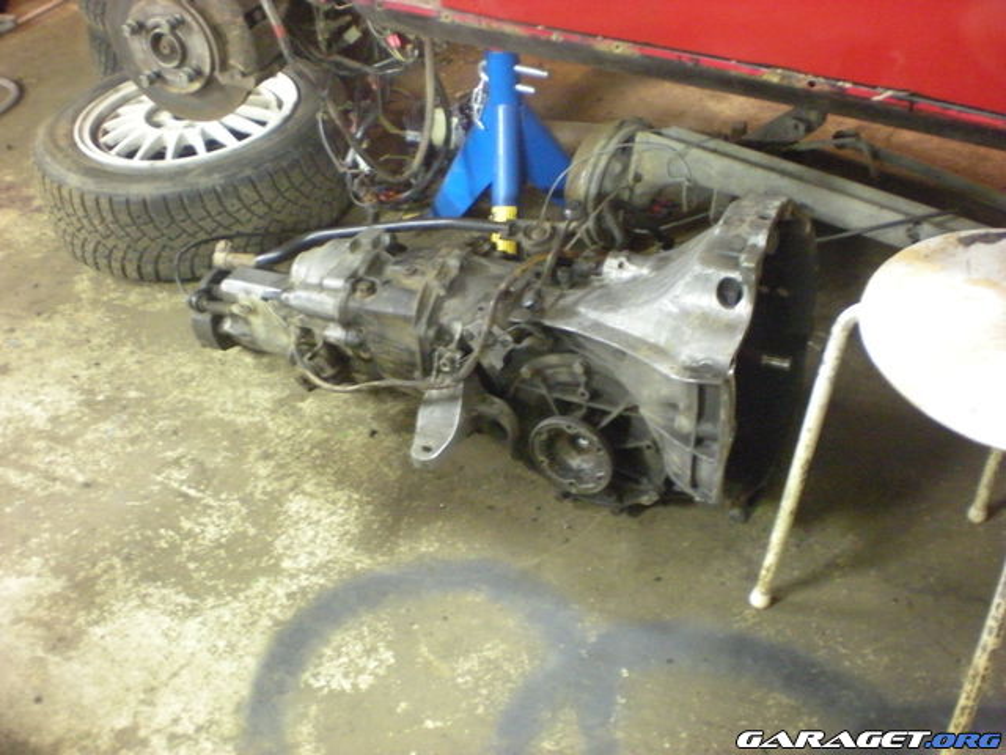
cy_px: 378
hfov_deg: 49.0
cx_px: 503
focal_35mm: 38
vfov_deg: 37.7
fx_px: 1104
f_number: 3.1
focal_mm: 6.3
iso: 800
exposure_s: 1/2.5
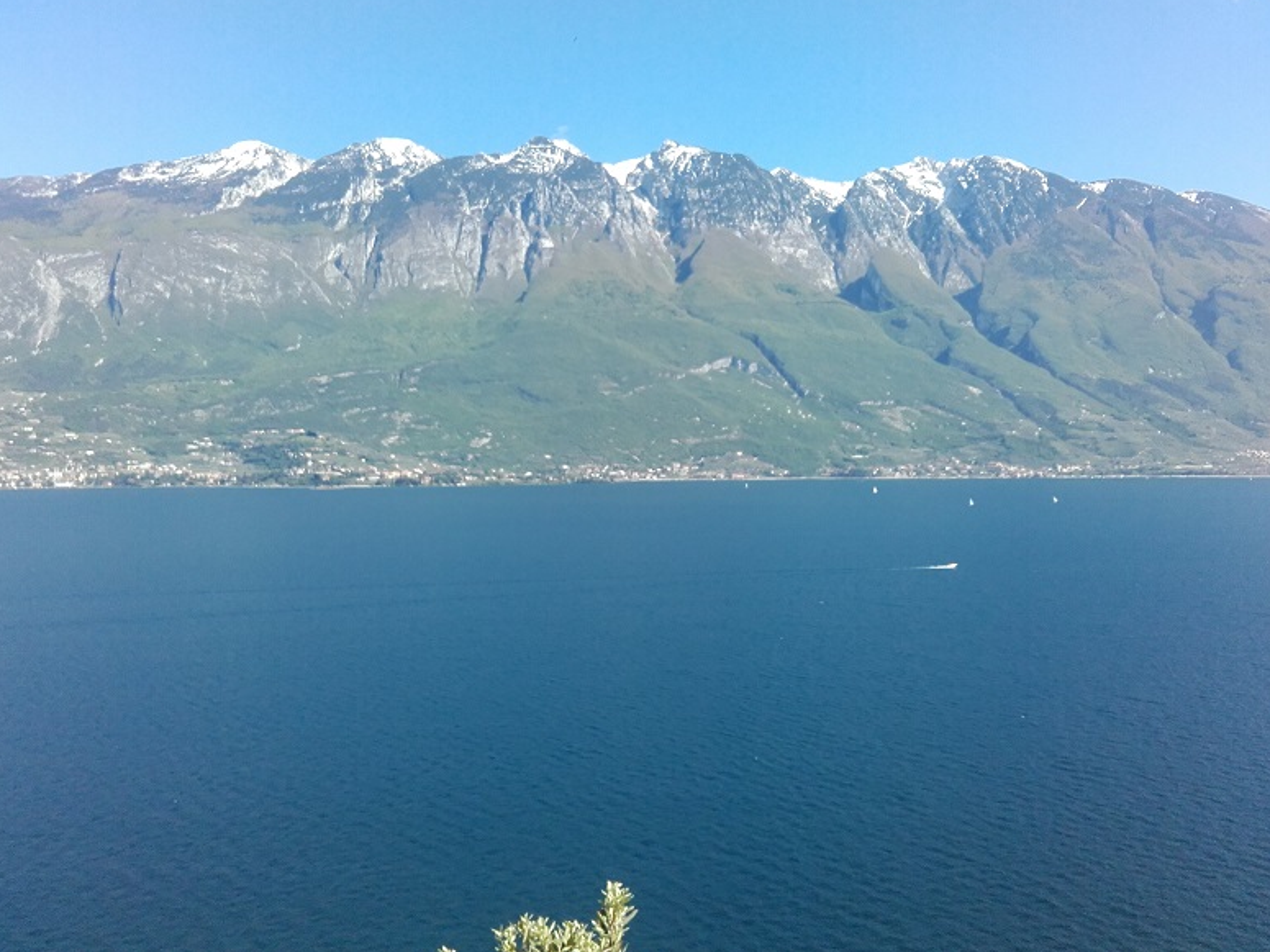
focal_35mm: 32
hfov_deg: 56.8
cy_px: 470
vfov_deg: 44.1
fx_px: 1174
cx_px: 619
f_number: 2.2
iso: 50
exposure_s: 1/574
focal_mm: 3.3
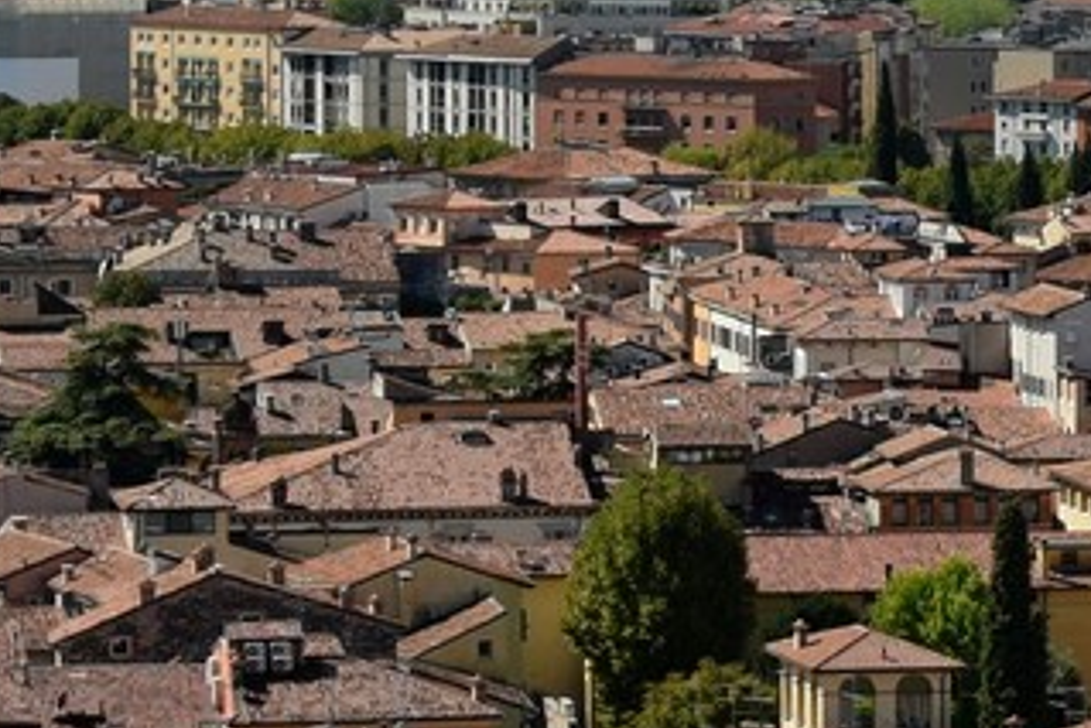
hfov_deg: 9.2
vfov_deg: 6.5
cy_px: 318
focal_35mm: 213
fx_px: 6458
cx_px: 1960
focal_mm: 28
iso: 160
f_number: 9
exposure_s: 1/320
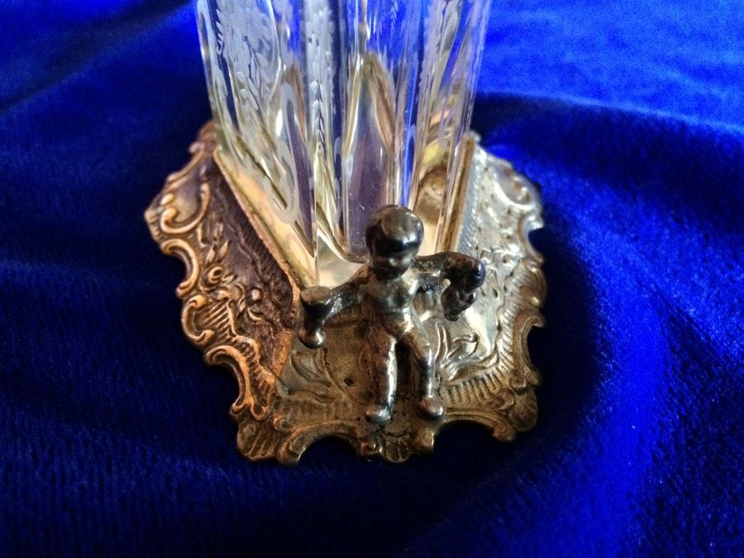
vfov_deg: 46.8
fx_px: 645
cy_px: 279
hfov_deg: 60.0
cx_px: 372
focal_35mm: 30
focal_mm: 4.12
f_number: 2.2
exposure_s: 1/15
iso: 500
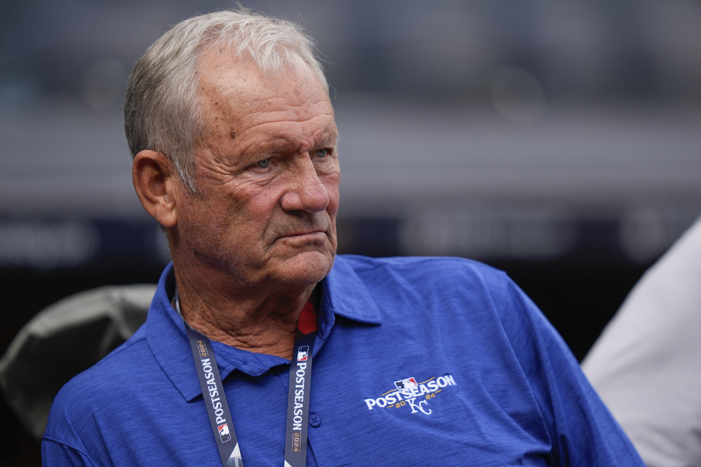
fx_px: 7789
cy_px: 234
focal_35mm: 400
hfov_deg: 5.2
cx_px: 350
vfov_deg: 3.4
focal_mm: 400
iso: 250
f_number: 2.8
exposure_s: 1/1600
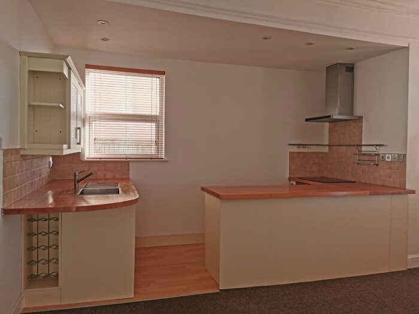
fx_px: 327
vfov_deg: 51.4
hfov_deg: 65.3
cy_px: 157
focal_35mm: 27
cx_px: 210
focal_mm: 5.56
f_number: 1.6
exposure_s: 1/517
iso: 50
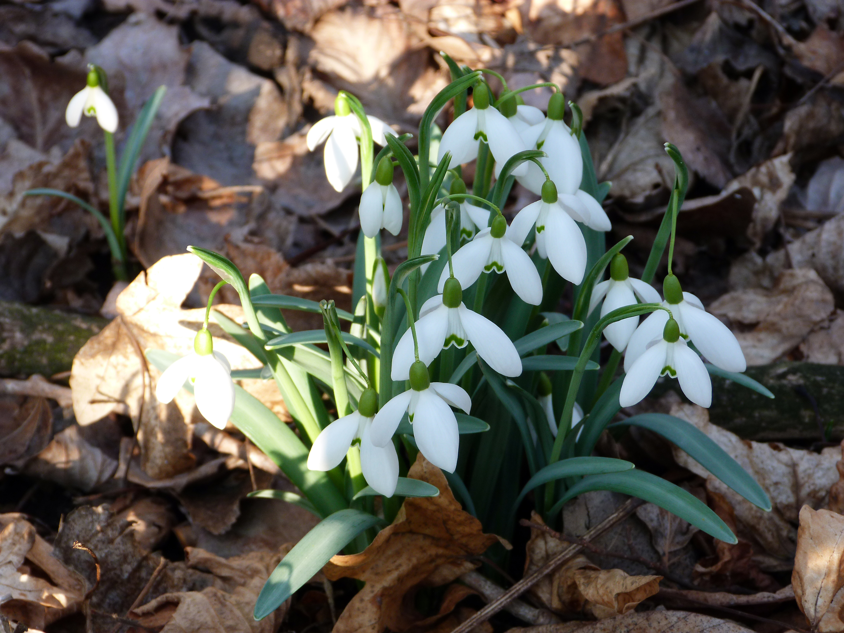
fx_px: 3072
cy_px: 316
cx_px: 422
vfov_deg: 11.8
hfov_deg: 15.6
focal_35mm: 126
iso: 100
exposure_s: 1/60
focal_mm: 22.7
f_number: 3.6
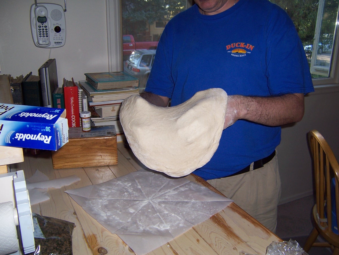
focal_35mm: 33
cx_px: 170
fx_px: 323
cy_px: 128
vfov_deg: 42.9
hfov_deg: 55.4
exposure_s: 1/60
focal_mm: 5.5
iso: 80
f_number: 2.8
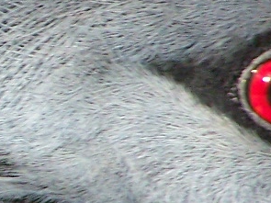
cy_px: 76
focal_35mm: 2063
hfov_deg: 1.0
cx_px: -70
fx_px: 16144
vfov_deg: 0.7
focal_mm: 63
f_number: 3.7
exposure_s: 1/50
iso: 160
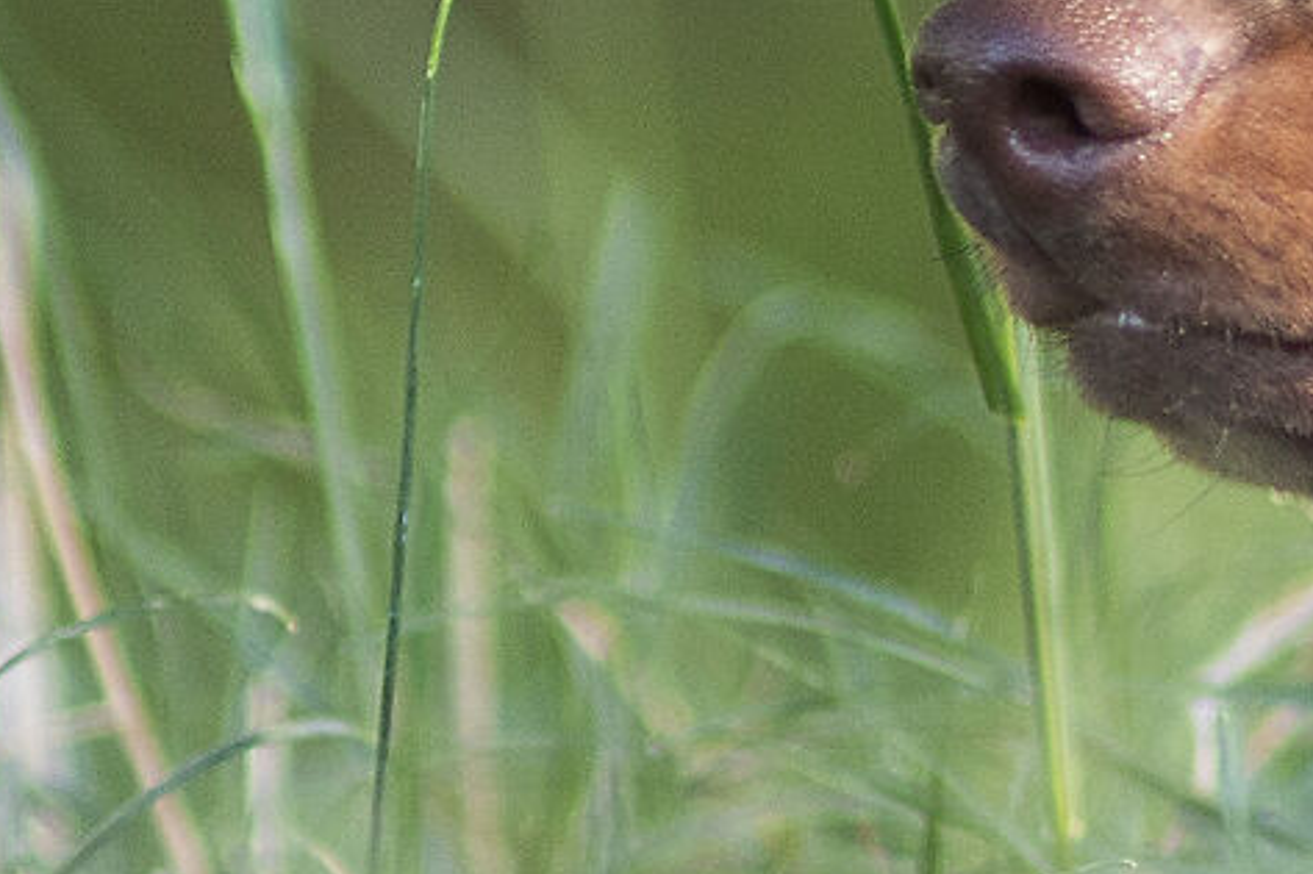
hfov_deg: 1.7
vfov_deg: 1.1
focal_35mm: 1218
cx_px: 2007
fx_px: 44405
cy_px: -28
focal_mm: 160
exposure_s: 1/90
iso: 200
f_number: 4
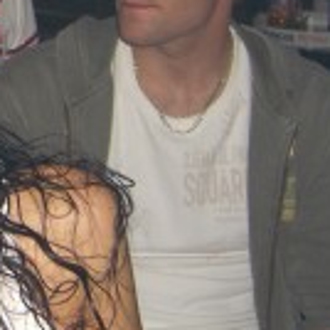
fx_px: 1618
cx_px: -158
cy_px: -39
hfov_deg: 11.2
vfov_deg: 11.5
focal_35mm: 150
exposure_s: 1/60
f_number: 2.8
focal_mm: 7.9
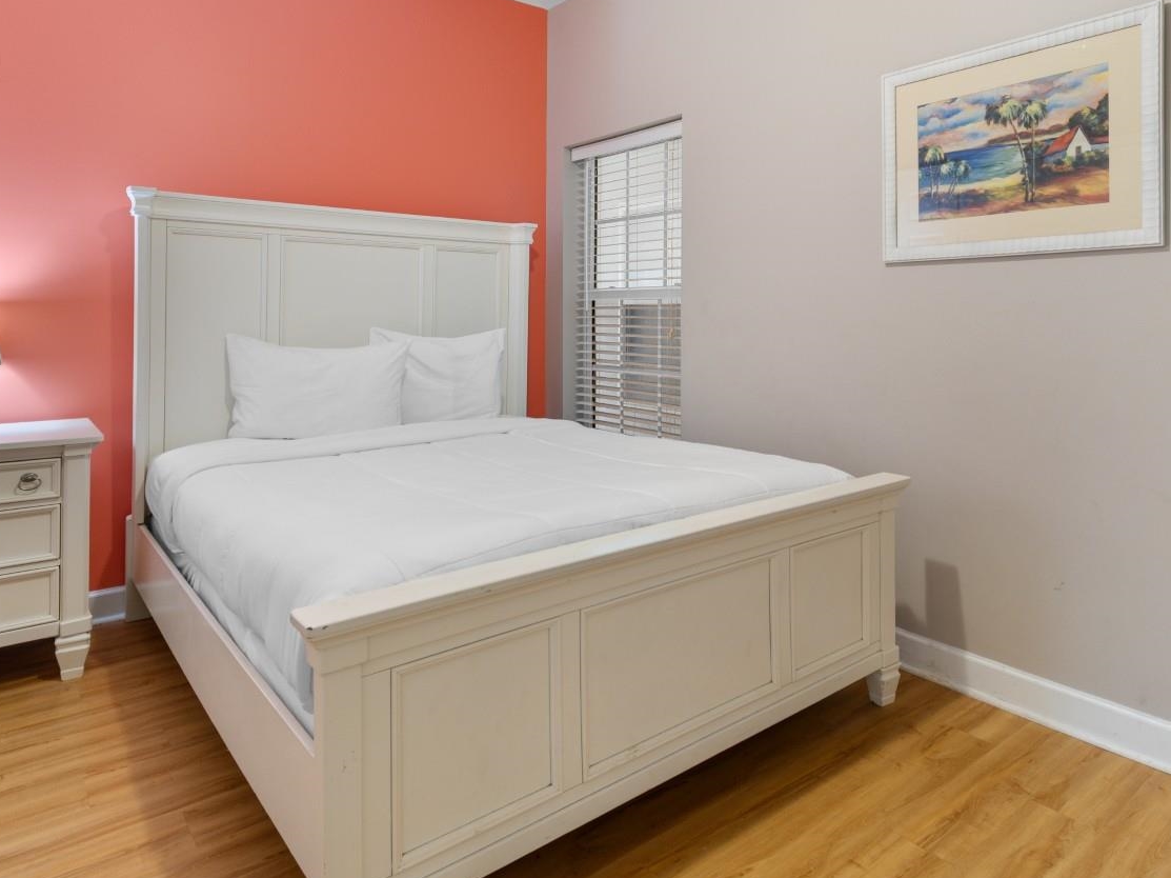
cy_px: 316
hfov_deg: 78.8
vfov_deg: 62.3
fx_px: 710
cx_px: 634
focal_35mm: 21
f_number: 4.5
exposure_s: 1/4
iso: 100
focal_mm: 10
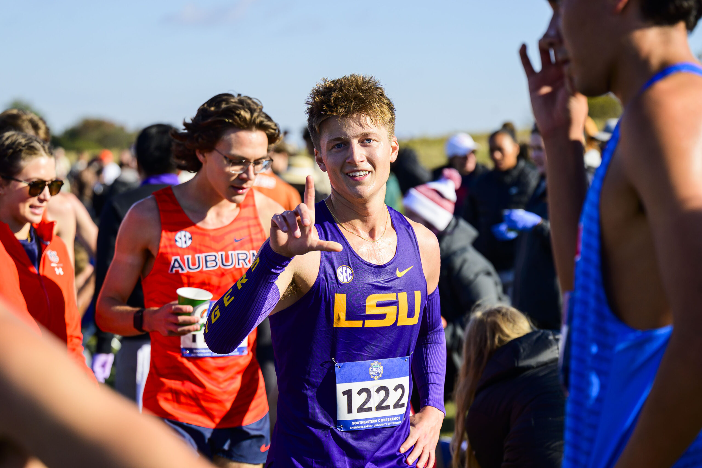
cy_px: 234
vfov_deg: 13.0
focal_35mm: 105
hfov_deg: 19.5
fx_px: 2047
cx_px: 351
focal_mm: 70
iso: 200
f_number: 2.8
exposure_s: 1/3200
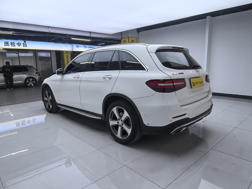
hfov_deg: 73.9
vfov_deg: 58.9
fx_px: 167
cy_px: 94
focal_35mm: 23
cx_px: 126
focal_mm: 1.95
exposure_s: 1/100
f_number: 2.2
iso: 50
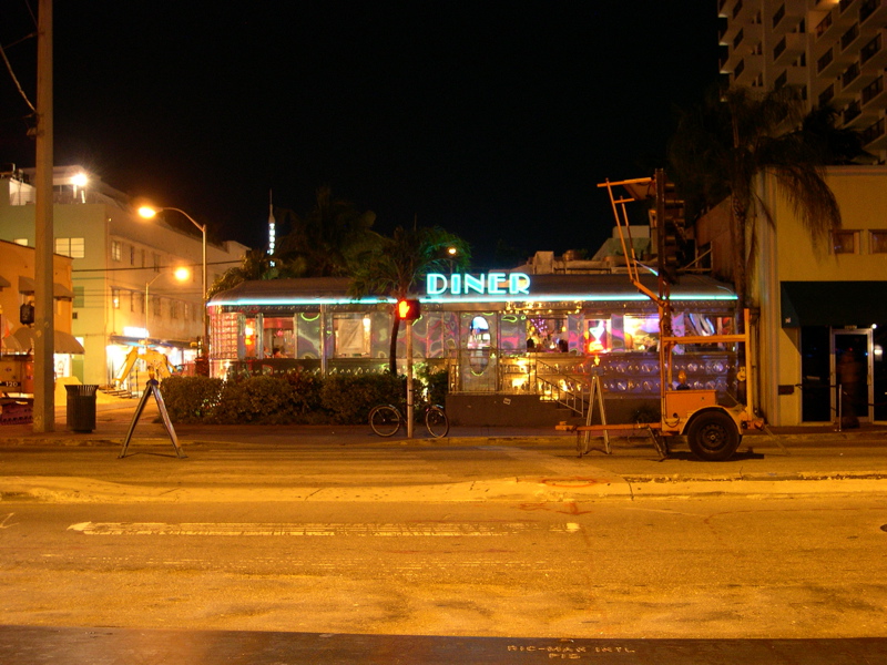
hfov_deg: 40.4
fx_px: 1204
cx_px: 444
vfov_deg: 30.9
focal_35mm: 47
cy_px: 332
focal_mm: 10.1
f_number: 3.1
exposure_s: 1/1.9
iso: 229
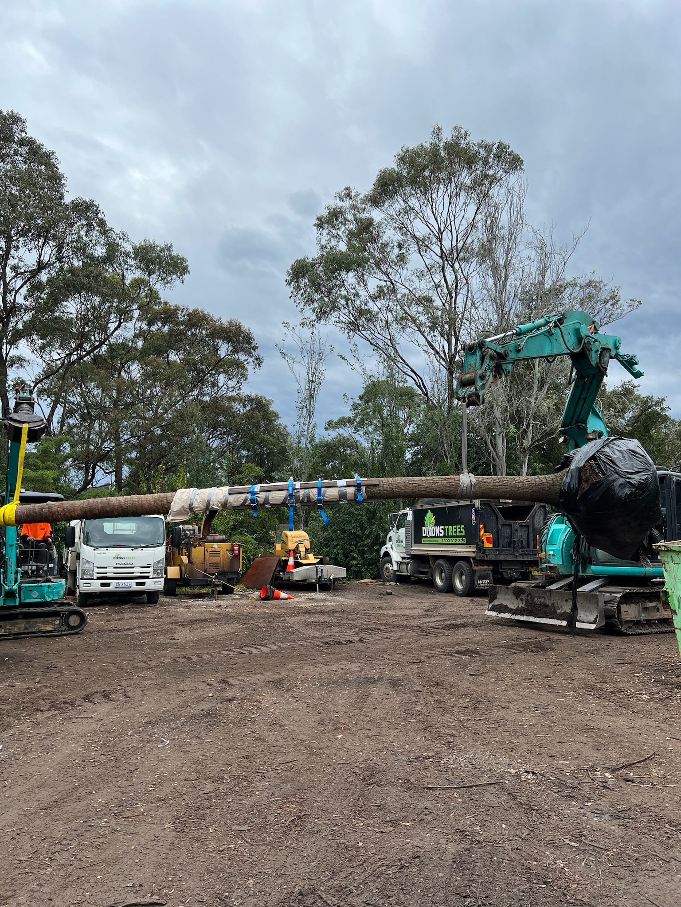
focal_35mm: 26
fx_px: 682
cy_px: 454
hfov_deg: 53.1
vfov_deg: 67.3
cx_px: 340
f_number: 1.5
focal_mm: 5.7
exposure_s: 1/2165
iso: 50
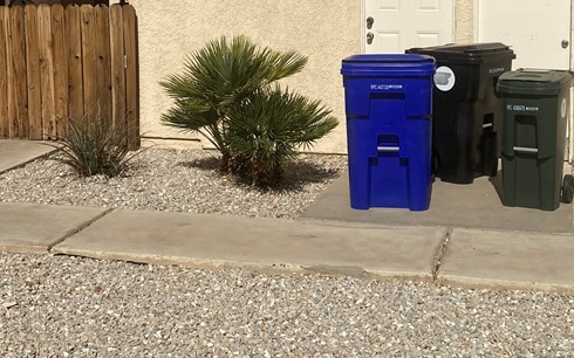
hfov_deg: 33.0
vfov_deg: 20.7
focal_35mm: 62
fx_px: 970
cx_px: 315
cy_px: 61
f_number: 1.8
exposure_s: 1/6098
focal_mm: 3.99
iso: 25
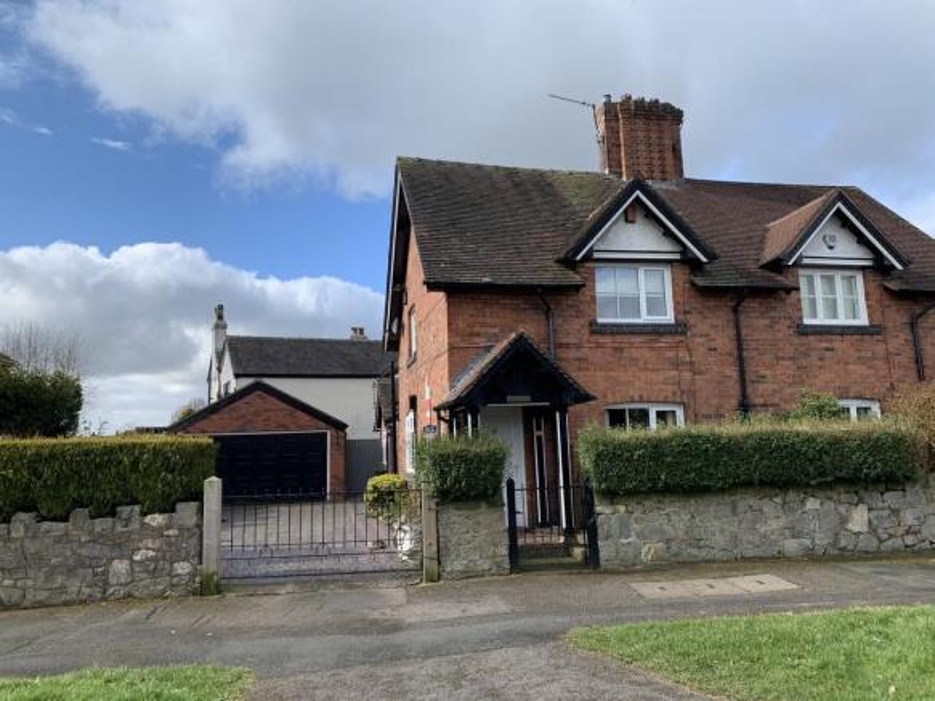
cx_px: 468
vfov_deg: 53.0
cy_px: 350
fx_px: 702
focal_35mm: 26
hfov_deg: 67.3
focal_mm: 4.25
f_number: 1.8
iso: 25
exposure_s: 1/1350
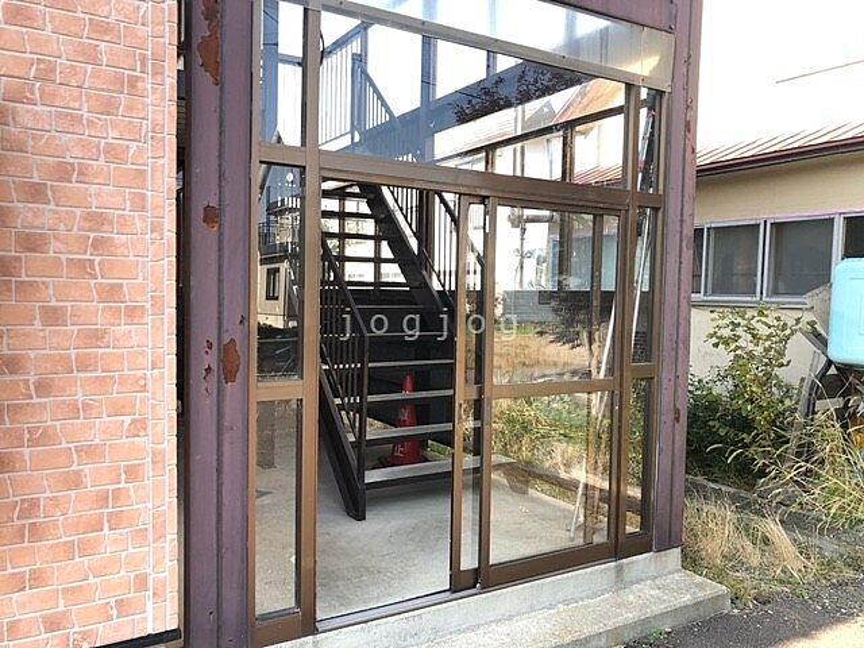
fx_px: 699
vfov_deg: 49.7
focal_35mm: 28
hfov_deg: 63.4
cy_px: 324
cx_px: 432
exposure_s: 1/209
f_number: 1.8
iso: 20
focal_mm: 3.99
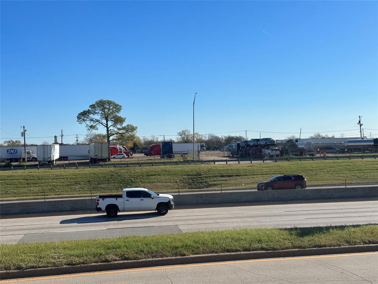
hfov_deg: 39.7
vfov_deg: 30.3
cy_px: 142
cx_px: 189
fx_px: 524
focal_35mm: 48
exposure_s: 1/6211
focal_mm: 6.86
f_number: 1.78
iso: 64
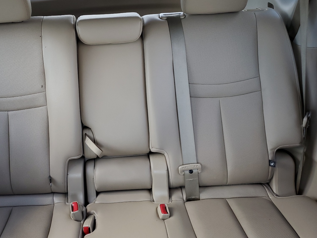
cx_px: 105
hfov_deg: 51.6
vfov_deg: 40.4
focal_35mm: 35
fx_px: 320
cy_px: 91
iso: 60
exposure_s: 1/120
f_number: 1.5
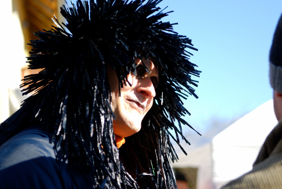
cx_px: 141
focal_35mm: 82
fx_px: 647
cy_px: 94
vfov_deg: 16.6
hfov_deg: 24.6
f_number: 3.3
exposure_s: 1/320
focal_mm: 55
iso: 100
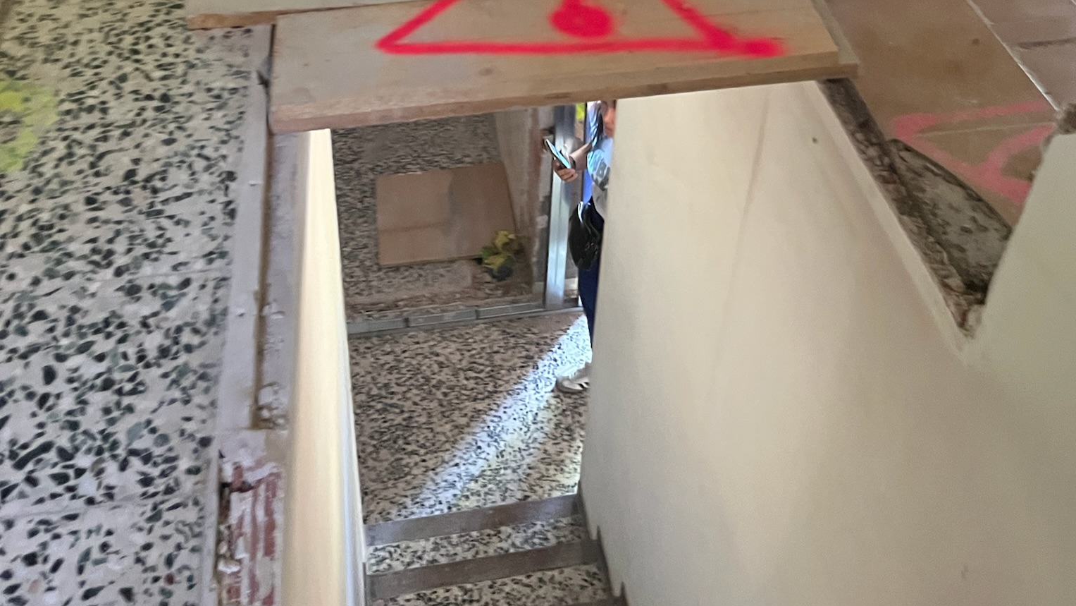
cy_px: -68
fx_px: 1084
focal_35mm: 38
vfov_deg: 28.2
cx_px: 540
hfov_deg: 52.8
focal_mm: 5.1
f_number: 1.6
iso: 500
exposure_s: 1/42
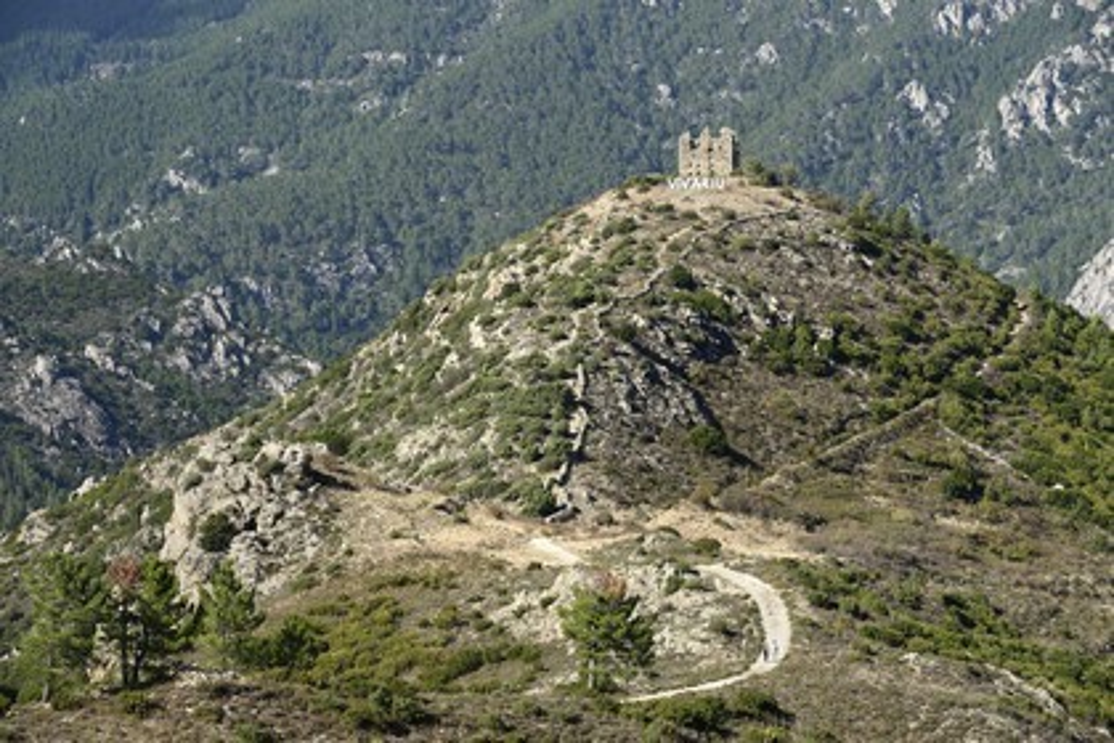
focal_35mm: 110
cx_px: 557
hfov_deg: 18.6
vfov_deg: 12.5
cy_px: 372
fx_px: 3404
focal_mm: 110
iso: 200
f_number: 8
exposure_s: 1/320
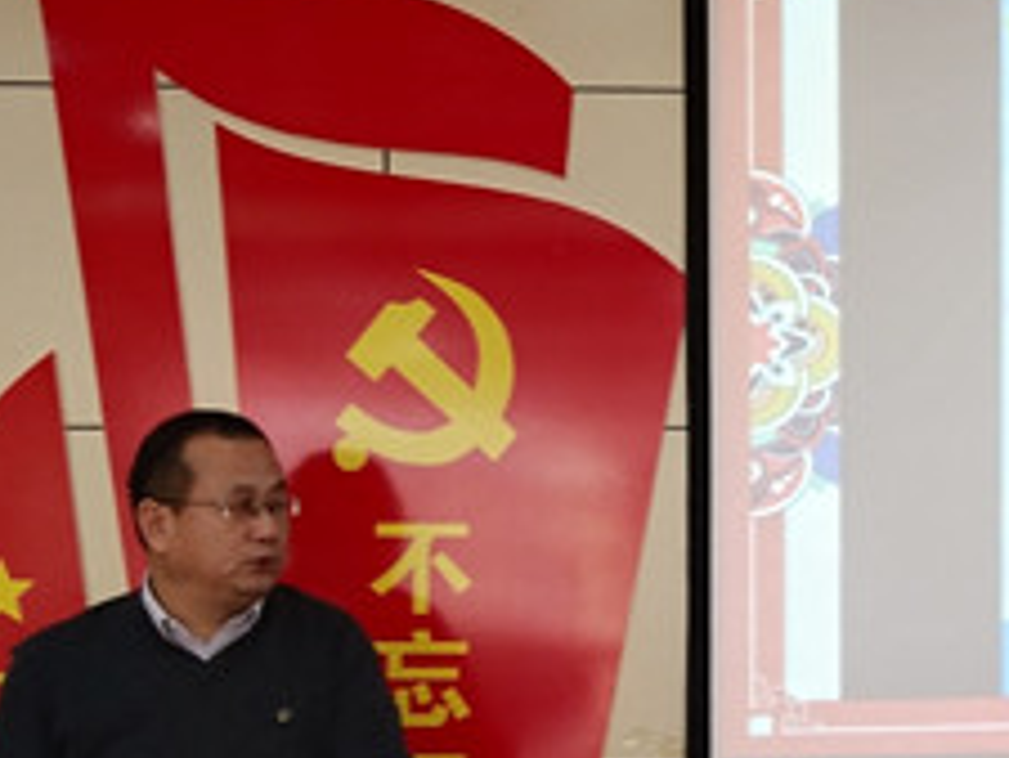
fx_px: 2333
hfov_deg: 23.8
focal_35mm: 80
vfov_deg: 18.4
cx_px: 892
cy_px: 547
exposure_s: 1/100
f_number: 1.8
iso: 220
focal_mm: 3.95
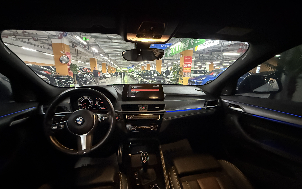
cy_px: 102
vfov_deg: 74.7
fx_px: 123
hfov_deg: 101.5
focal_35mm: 15
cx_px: 150
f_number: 2.2
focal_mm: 2.22
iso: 2500
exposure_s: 1/20
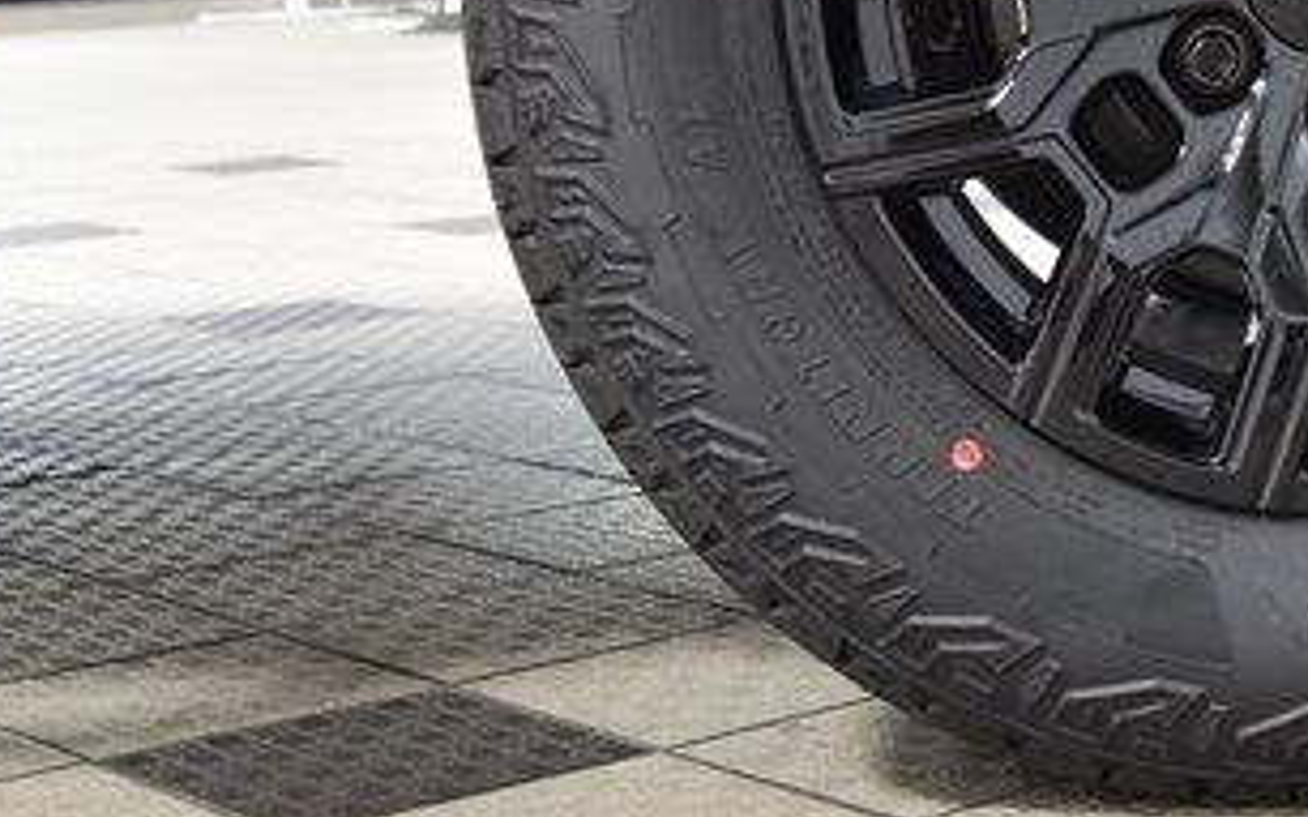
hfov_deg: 20.3
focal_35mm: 99
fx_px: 3530
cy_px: -41
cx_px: 1308
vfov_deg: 13.0
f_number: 6.3
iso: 1600
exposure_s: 1/15
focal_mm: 31
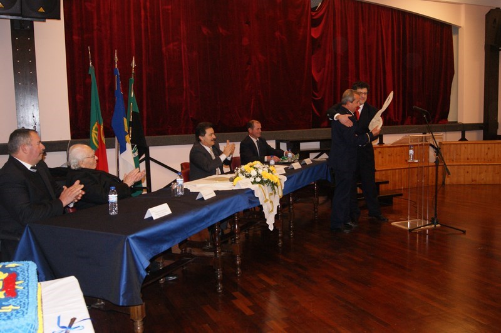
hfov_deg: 57.3
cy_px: 166
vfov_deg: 39.9
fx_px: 459
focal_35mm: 33
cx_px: 250
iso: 400
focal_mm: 22
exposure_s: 1/60
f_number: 5.6
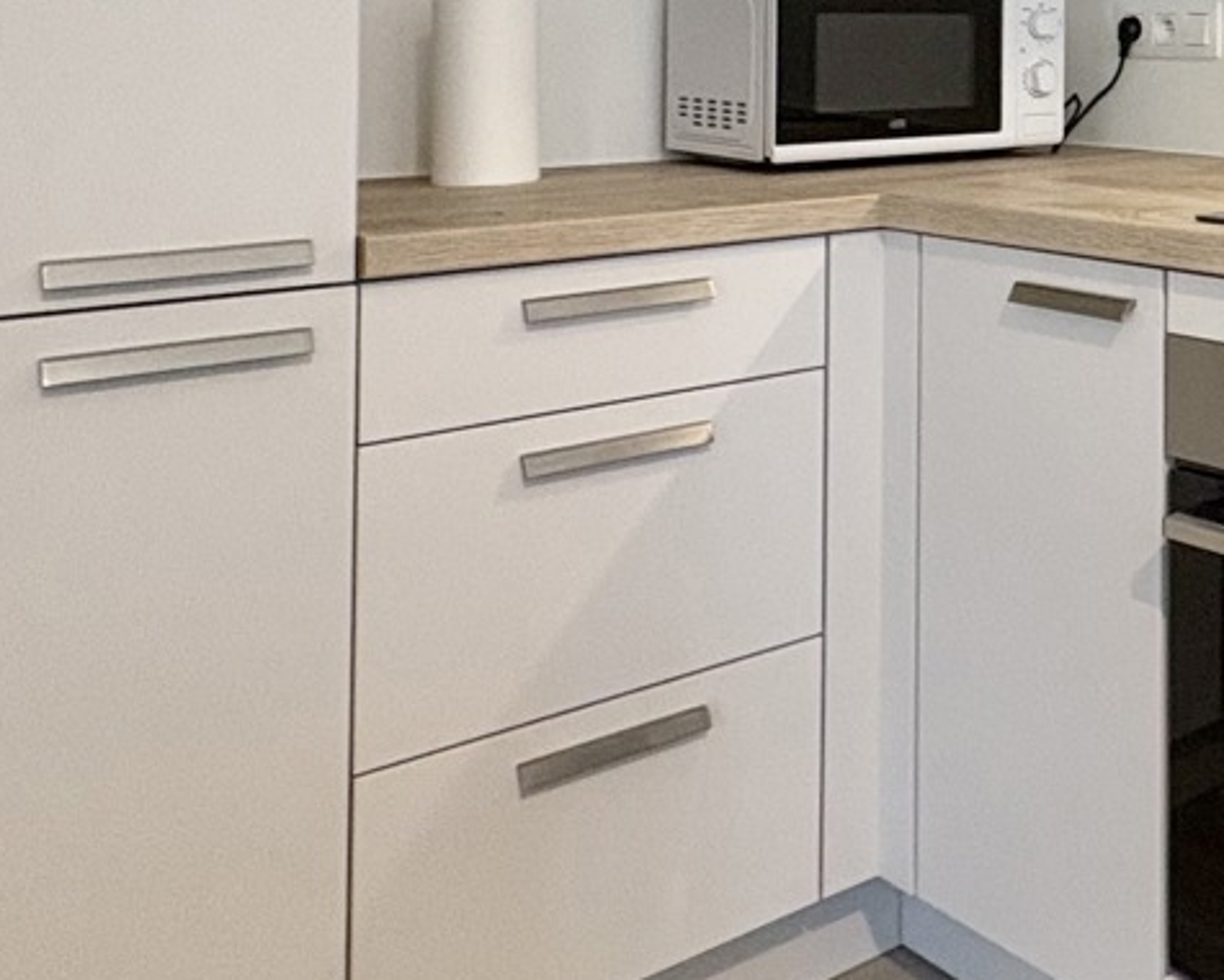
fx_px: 1666
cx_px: 1428
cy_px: 3
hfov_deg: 33.6
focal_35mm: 46
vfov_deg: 30.5
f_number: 2.2
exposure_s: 1/50
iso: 320
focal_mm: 2.22
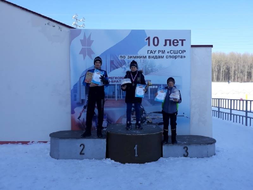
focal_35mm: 27
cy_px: 95
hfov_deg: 65.3
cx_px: 126
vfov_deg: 51.4
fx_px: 197
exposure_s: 1/1031
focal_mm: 3.71
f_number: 1.7
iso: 40
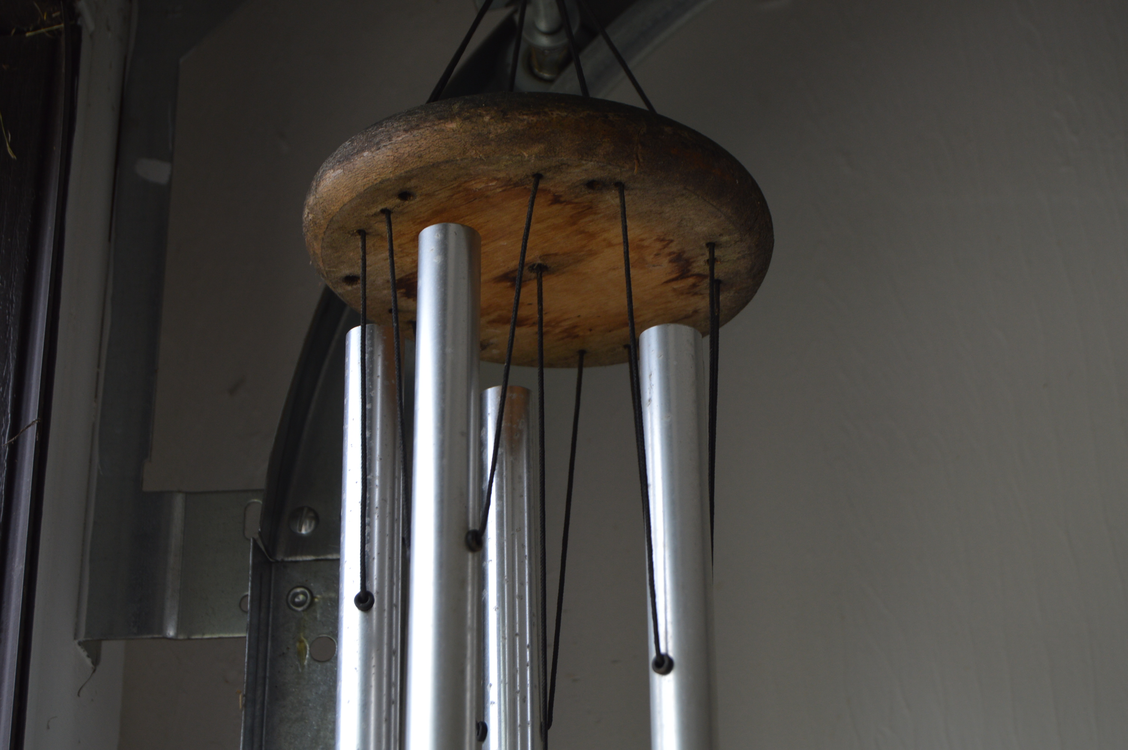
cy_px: 375
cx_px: 564
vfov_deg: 18.9
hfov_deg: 28.1
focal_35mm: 72
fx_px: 2254
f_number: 5.6
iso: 250
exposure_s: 1/125
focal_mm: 48
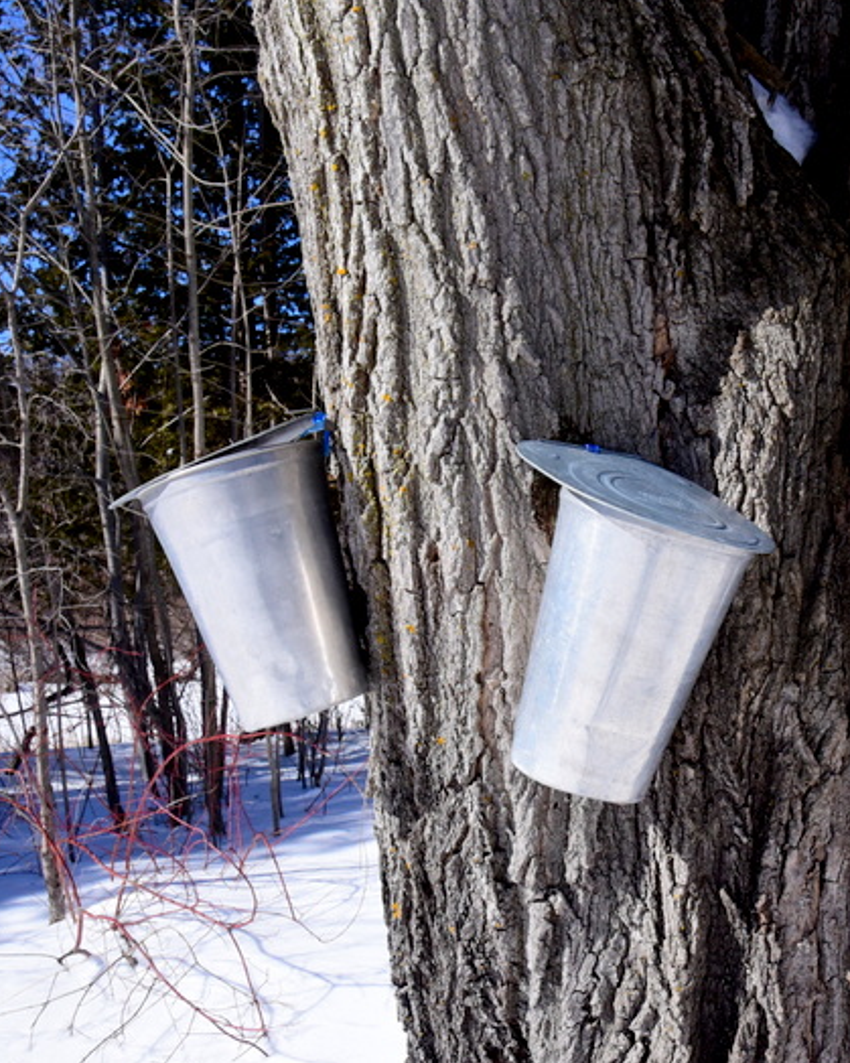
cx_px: 641
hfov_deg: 34.1
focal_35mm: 43
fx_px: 1353
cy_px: 527
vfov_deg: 42.9
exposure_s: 1/1250
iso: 2000
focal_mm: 30
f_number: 14
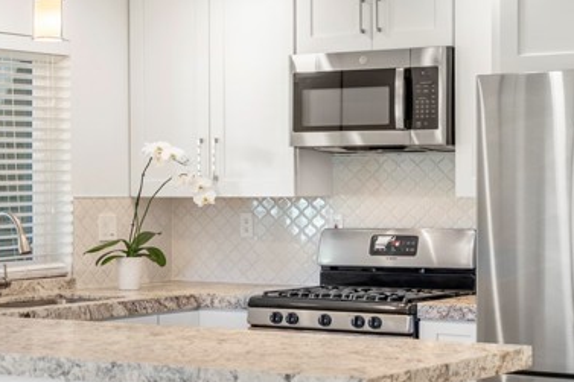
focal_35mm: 90
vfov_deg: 15.2
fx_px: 1434
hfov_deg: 22.6
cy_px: 151
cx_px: 300
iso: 320
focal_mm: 53
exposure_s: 1/25
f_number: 4.5
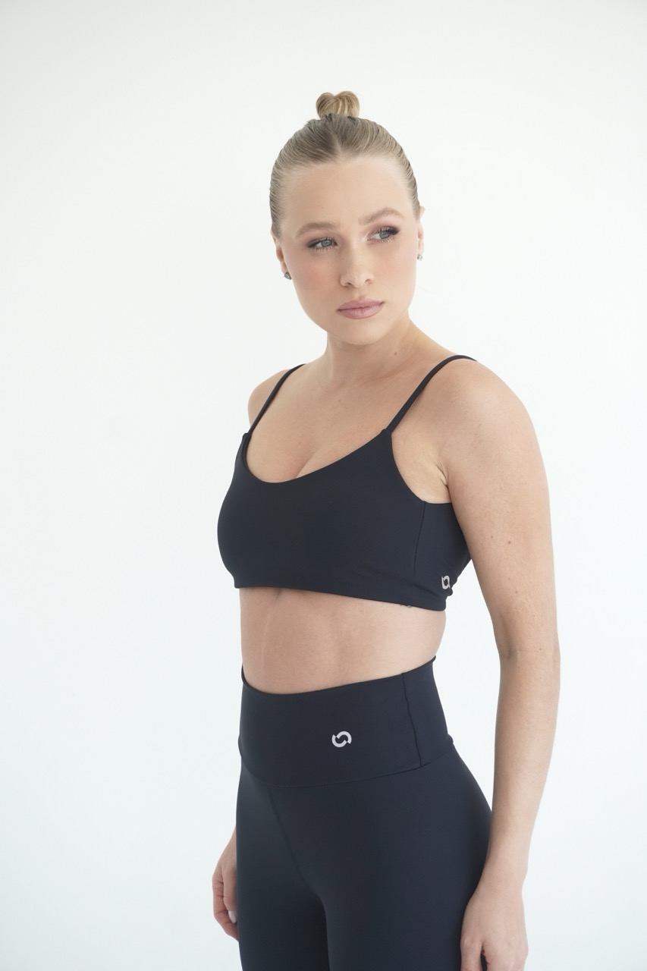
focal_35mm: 57
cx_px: 324
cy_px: 486
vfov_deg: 35.1
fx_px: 1537
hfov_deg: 23.8
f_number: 5.6
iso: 640
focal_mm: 38
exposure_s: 1/160
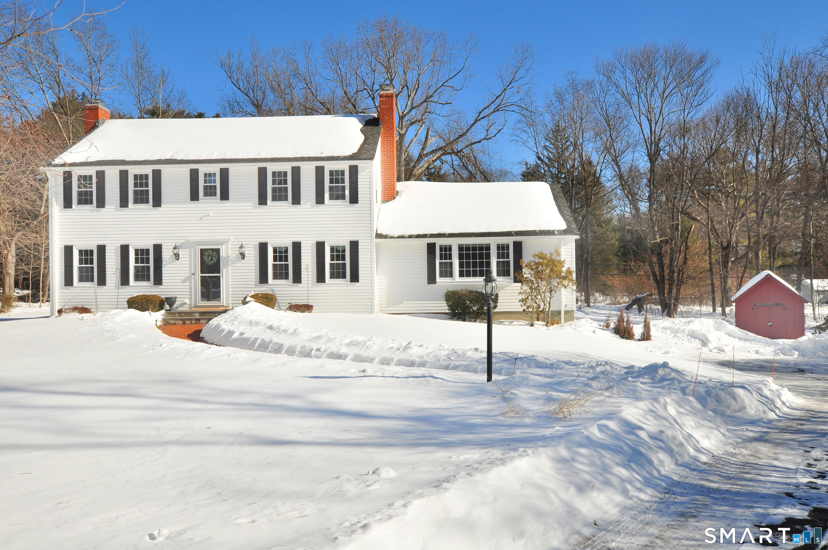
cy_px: 275
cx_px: 414
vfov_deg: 47.8
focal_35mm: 27
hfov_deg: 67.4
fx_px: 620
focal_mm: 18
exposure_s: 1/500
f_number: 9
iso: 200
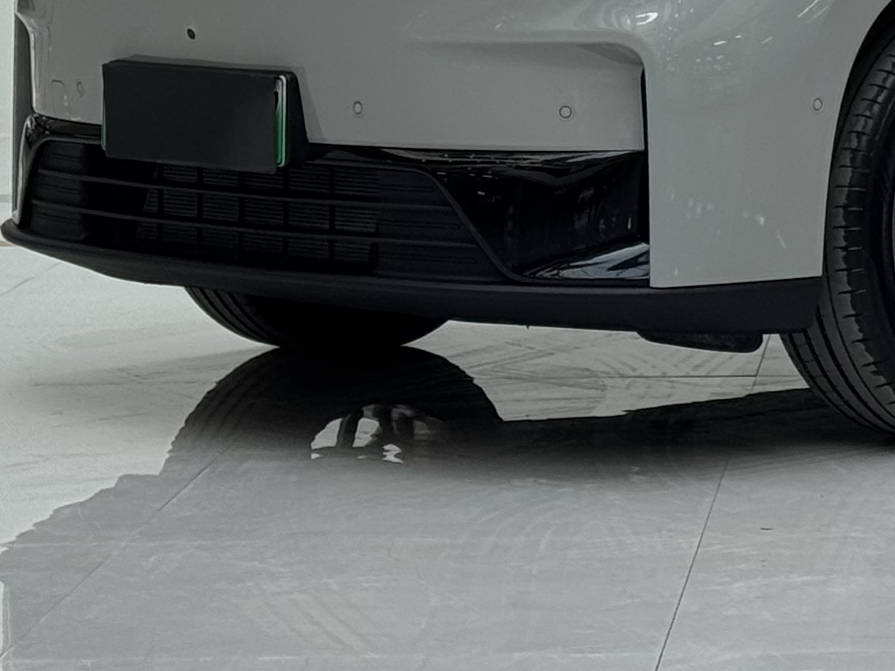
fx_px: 4421
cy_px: -450
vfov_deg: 8.4
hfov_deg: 11.4
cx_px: 950
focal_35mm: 171
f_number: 1.78
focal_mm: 6.76
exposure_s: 1/404
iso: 64
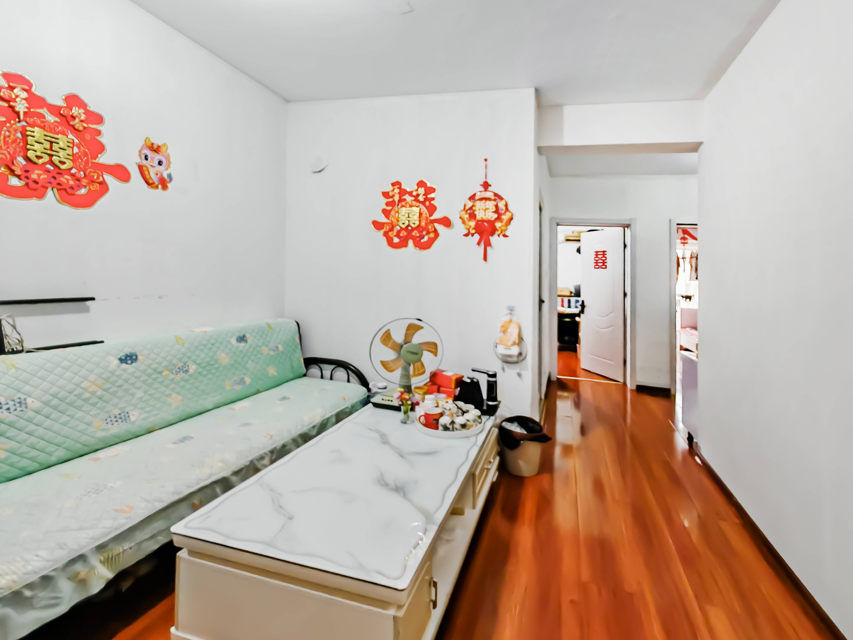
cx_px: 426
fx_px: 320
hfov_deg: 106.2
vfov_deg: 89.9
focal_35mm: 13
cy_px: 320
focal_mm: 1.82
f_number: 2
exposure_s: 1/35
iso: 500
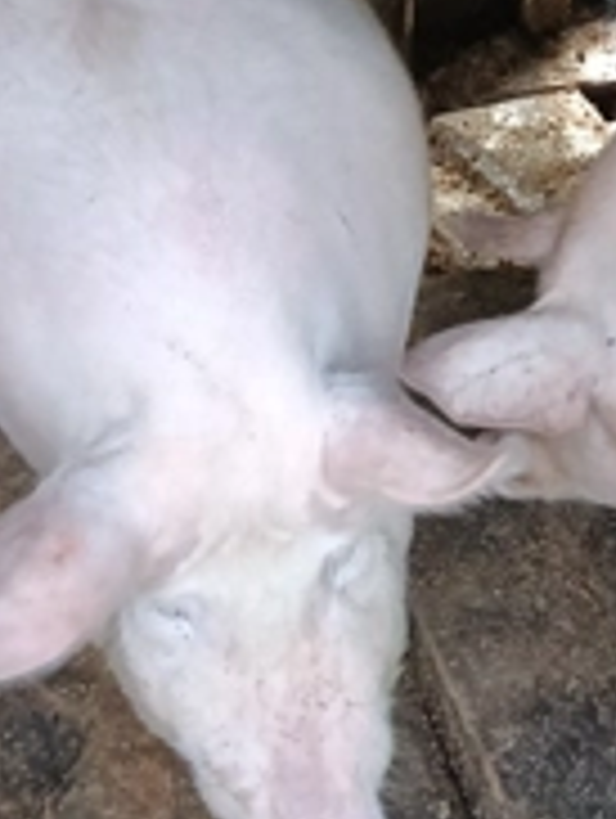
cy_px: 248
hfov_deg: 23.4
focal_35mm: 59
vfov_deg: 32.3
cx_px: 670
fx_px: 1397
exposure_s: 1/25
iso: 1000
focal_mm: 3.98
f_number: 1.8
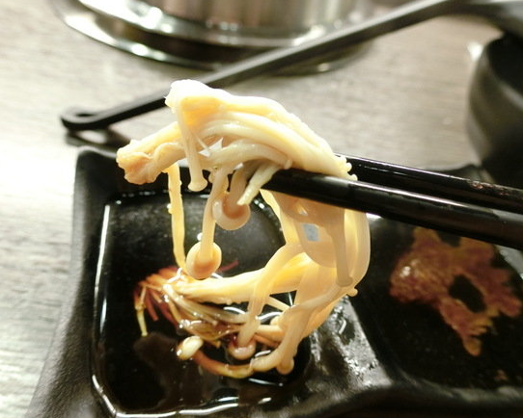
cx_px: 258
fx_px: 418
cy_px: 215
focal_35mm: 27
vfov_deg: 53.2
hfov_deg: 64.0
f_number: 2.8
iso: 500
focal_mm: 5.4
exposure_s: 1/30
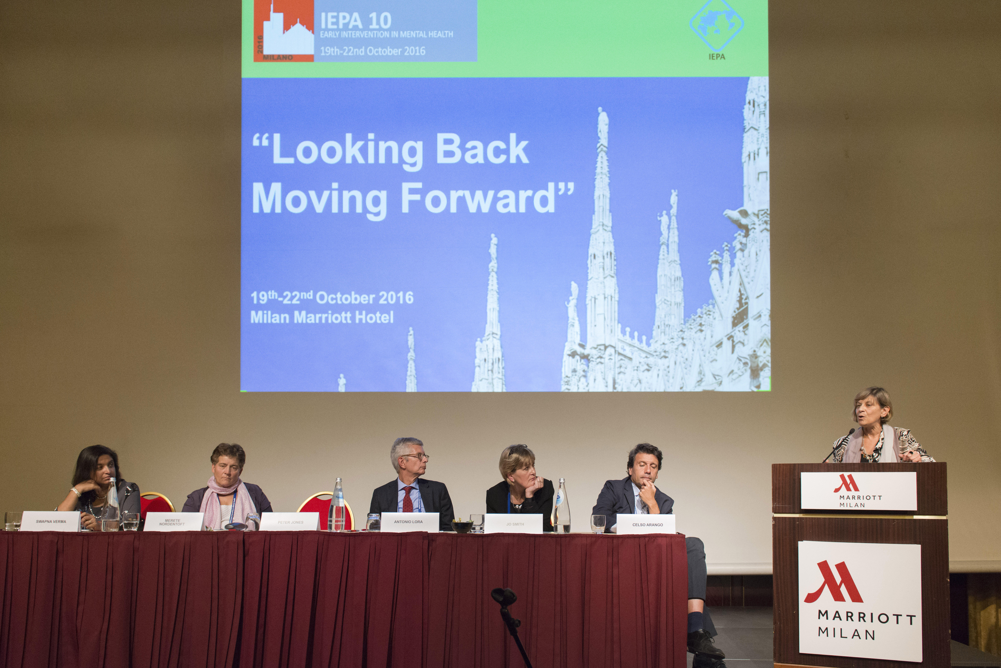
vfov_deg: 53.2
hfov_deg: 73.7
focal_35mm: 24
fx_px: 668
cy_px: 334
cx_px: 500
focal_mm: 24
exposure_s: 1/125
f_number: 4
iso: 3200
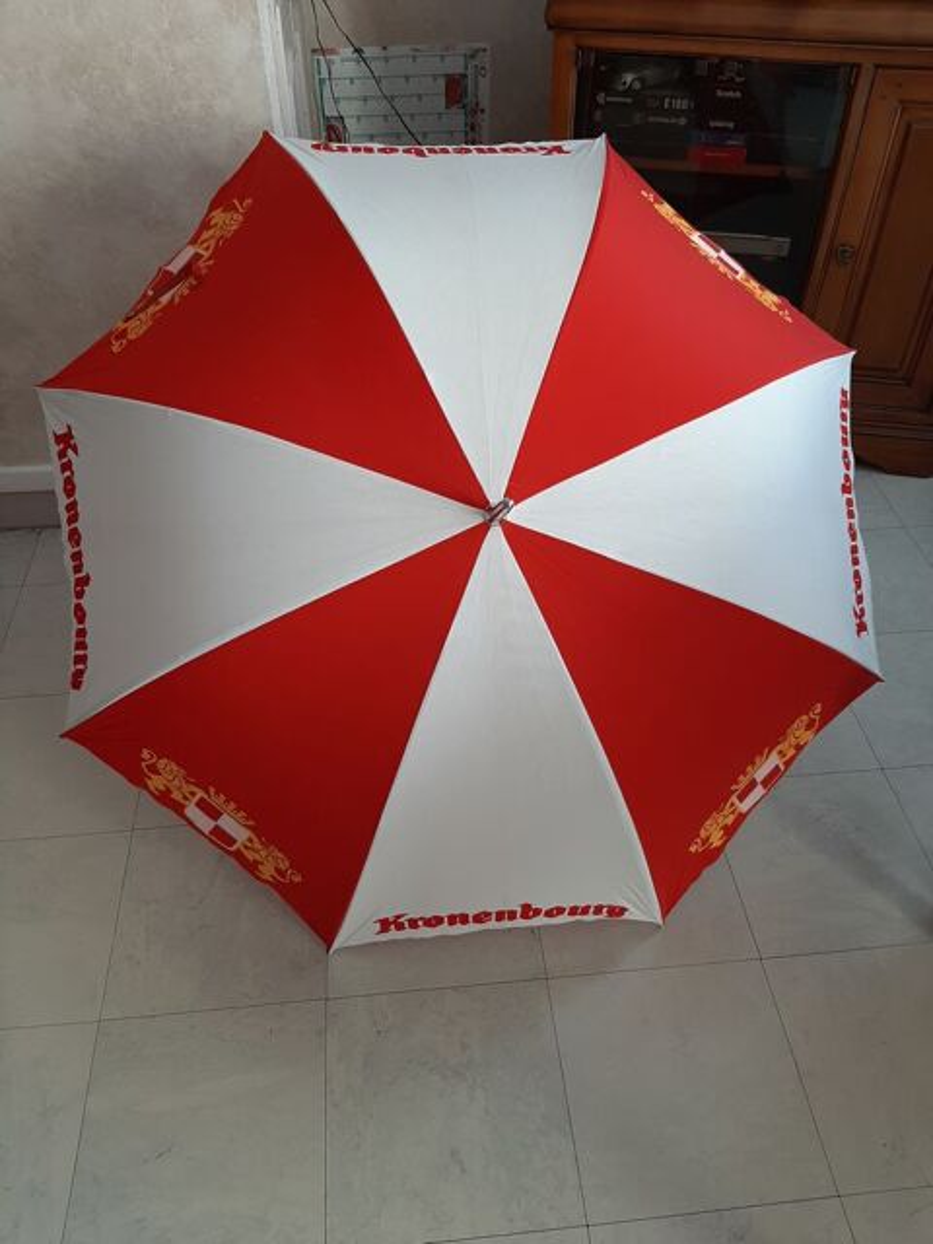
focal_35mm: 26
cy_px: 622
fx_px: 934
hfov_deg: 53.1
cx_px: 466
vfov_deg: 67.3
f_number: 1.7
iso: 40
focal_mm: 3.93
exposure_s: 1/50
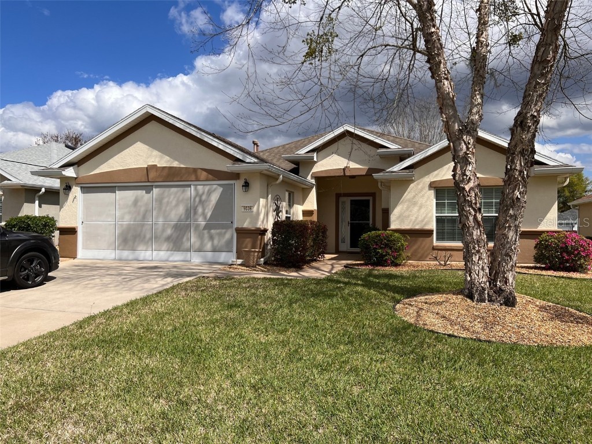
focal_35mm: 26
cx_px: 296
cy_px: 222
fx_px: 445
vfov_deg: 53.1
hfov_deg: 67.3
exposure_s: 1/5882
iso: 50
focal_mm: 5.7
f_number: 1.5
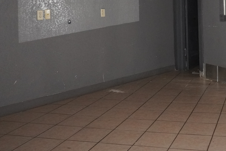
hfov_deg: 36.8
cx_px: 184
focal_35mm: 52
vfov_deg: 25.0
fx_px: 326
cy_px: 10
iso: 3200
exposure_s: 1/160
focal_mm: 16
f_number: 10
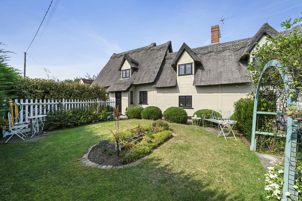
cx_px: 151
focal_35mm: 14
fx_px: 117
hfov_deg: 104.3
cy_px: 100
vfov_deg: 81.1
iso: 400
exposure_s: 1/400
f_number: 13
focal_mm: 14
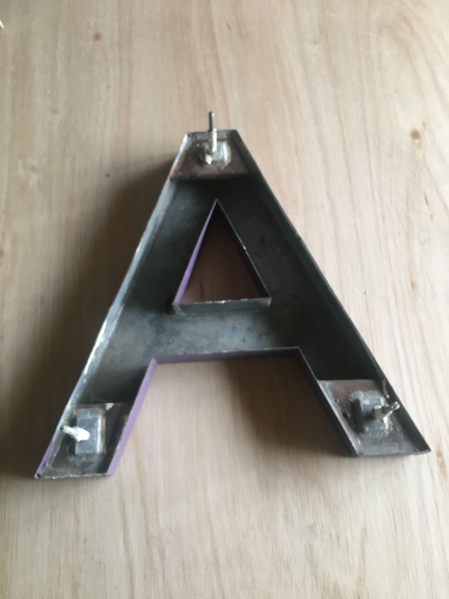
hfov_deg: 48.2
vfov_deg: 61.7
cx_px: 224
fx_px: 502
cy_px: 300
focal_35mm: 29
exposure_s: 1/33
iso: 125
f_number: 2.2
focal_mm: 4.15
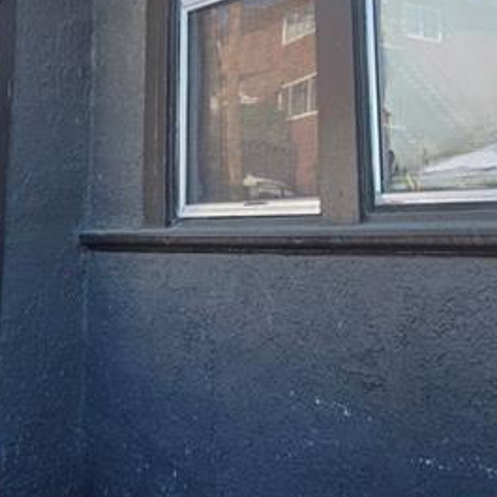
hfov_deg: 28.4
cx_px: 94
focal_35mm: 59
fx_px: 958
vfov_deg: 27.5
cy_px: 6
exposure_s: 1/499
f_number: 1.8
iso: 25
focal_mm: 5.4
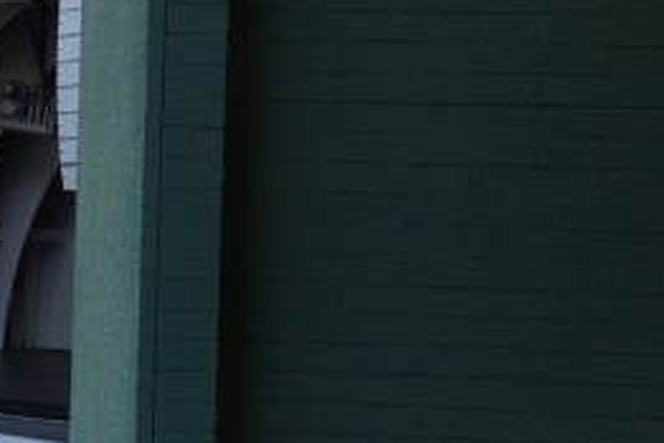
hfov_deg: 16.9
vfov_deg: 12.3
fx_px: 2048
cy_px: 278
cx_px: -302
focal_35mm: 111
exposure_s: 1/173
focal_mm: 4.28
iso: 50
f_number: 2.4
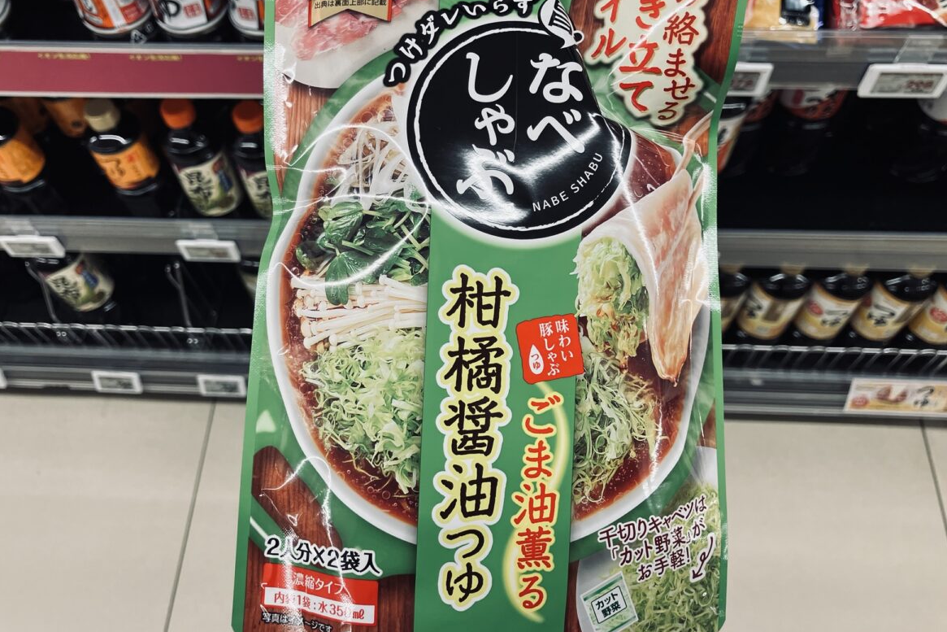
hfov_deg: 61.9
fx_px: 789
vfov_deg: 43.5
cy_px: 276
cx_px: 473
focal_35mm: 30
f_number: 1.8
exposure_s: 1/100
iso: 80
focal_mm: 3.99
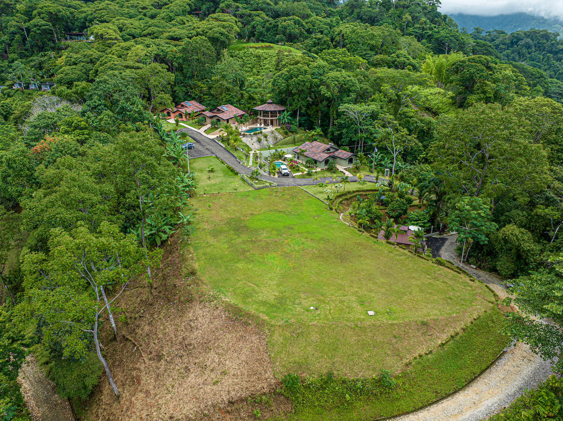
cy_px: 210
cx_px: 282
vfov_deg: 56.8
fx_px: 390
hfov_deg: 71.6
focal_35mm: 24
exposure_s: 1/1250
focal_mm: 12.29
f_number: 2.8
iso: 100
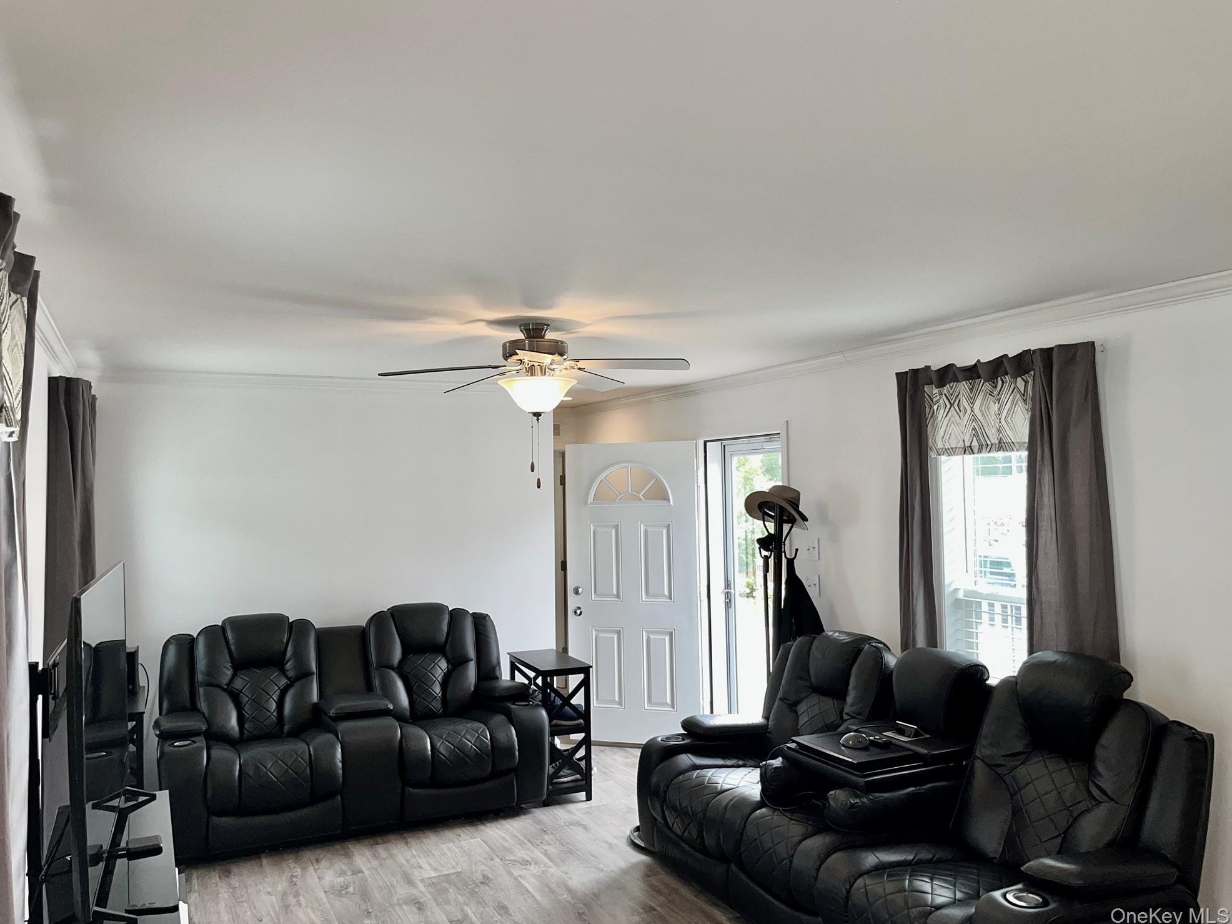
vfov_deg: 51.3
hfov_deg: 65.3
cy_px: 451
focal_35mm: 27
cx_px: 598
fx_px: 961
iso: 40
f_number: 1.6
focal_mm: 5.1
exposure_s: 1/120
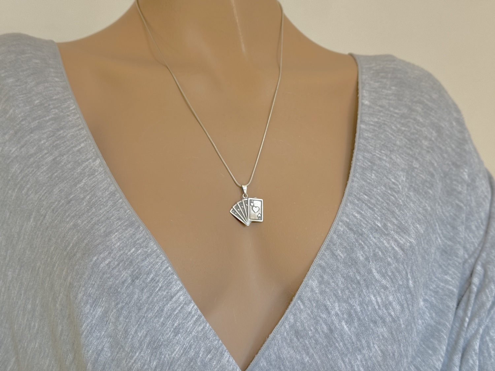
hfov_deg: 39.7
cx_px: 248
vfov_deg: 30.3
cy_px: 186
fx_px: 686
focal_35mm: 48
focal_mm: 6.76
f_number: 1.78
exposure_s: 1/63
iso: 100
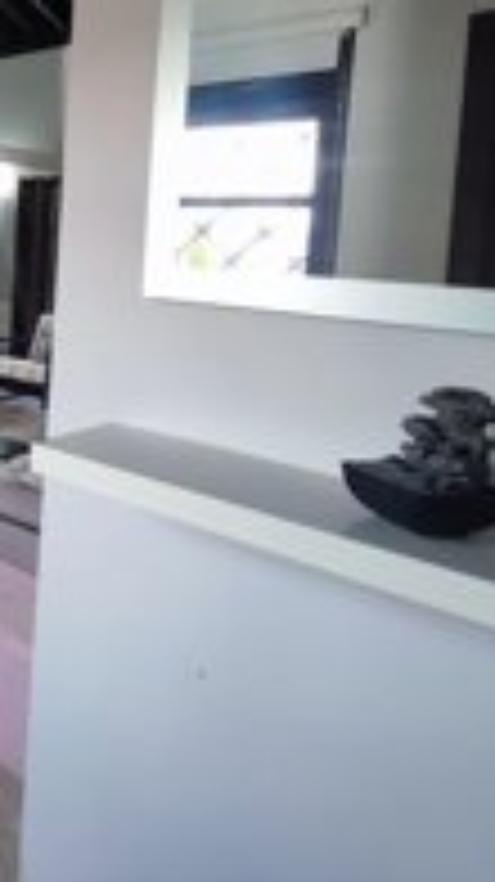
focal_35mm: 32
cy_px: 279
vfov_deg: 59.3
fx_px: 748
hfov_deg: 29.0
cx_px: -164
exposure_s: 1/60
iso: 191
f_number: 2.2
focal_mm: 1.65
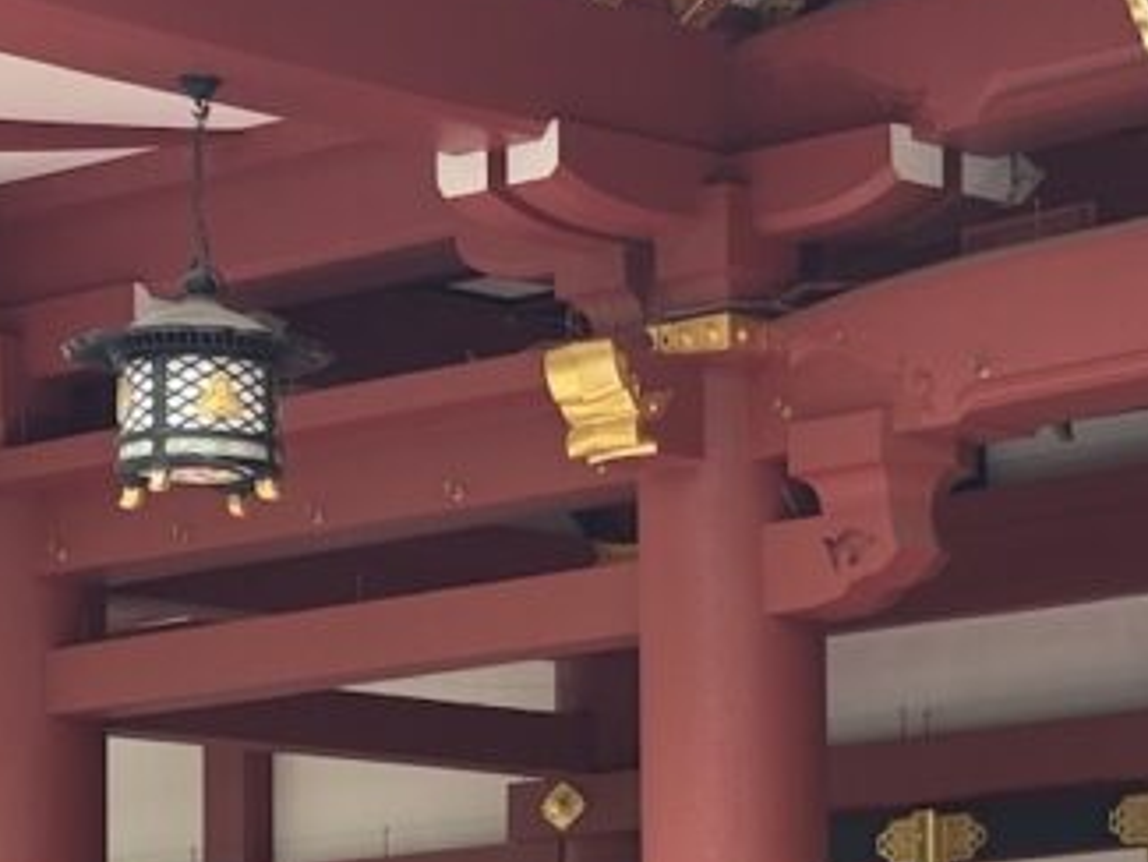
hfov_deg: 11.9
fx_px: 5441
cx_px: 1233
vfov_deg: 9.0
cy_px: 972
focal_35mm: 164
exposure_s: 1/139
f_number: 1.6
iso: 50
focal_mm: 5.96
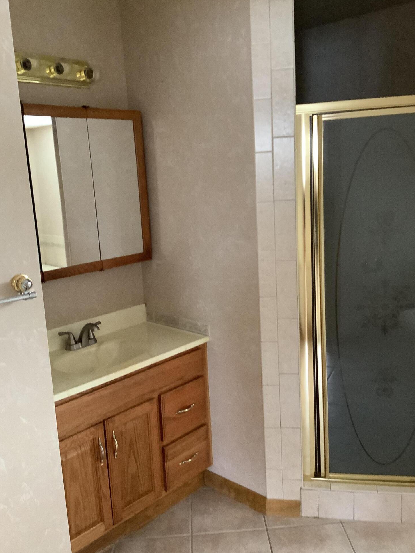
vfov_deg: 56.8
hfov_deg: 44.1
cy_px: 278
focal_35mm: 32
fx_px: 512
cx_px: 203
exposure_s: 1/25
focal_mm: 3.3
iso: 320
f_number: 2.4
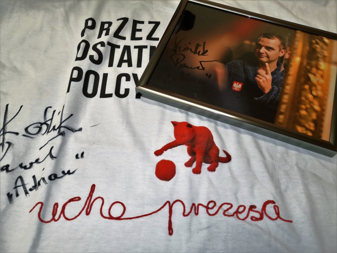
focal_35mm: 27
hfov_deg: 65.3
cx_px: 168
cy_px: 126
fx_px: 263
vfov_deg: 51.4
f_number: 1.6
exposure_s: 1/50
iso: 100
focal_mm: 3.95
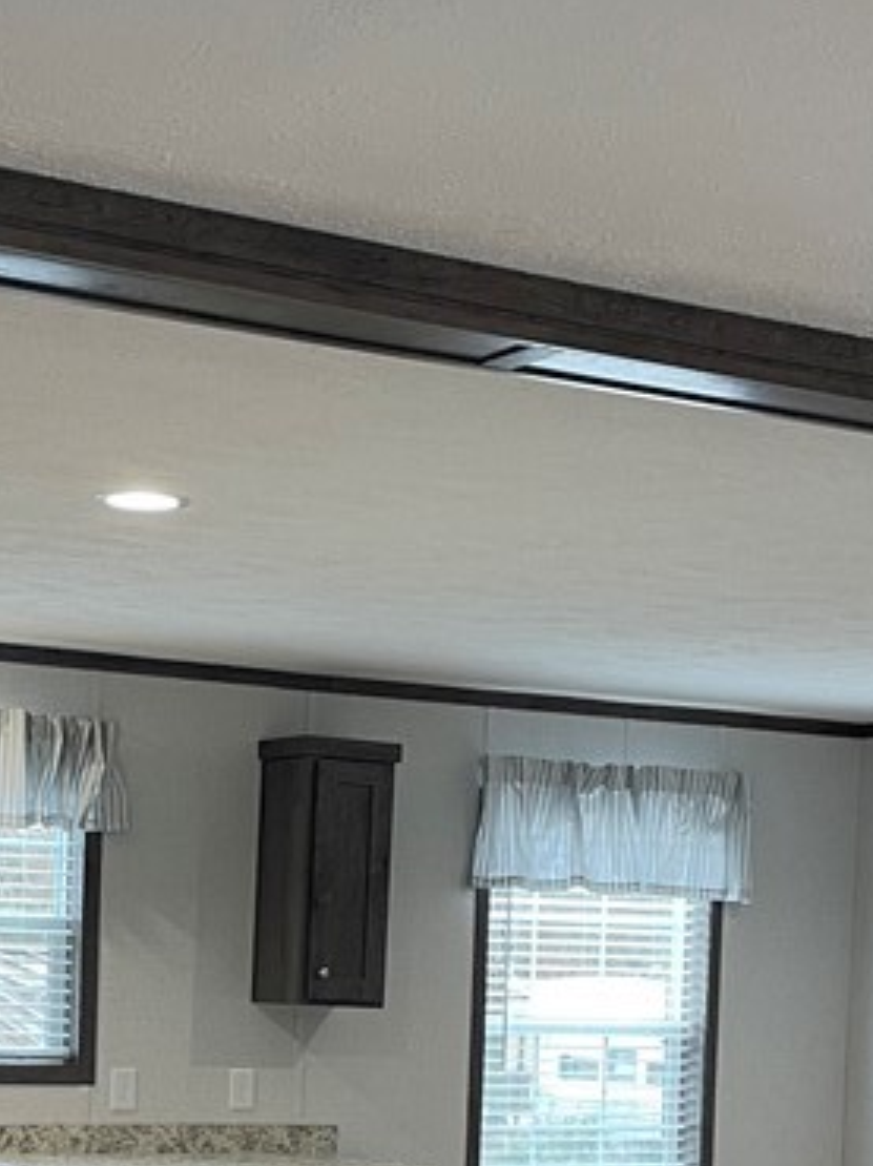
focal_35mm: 72
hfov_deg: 20.3
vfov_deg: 26.1
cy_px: 1075
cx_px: 240
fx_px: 2424
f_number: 1.6
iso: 80
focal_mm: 4.2
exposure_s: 1/60
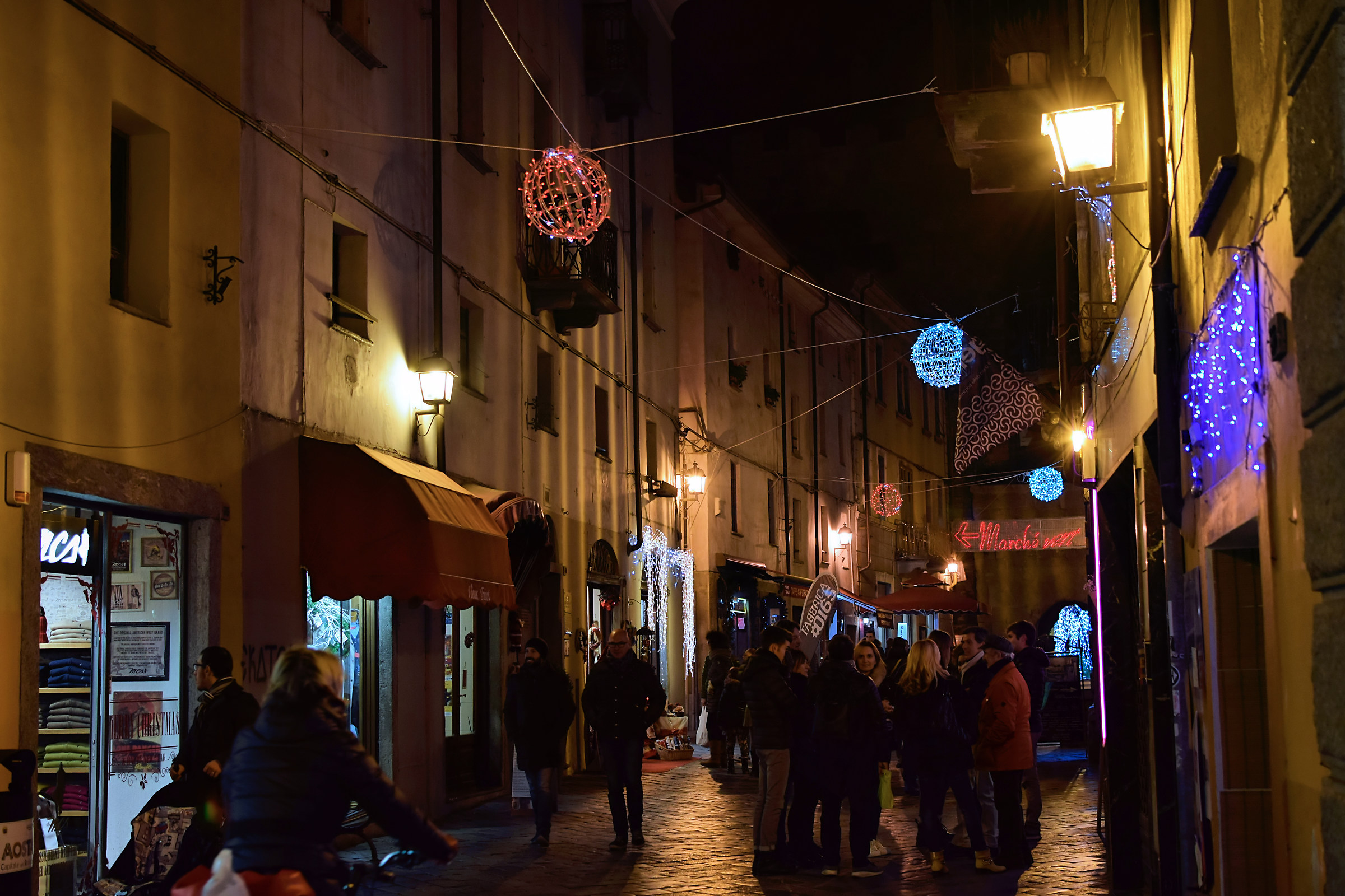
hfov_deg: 37.9
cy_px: 448
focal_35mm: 52
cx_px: 672
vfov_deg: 25.8
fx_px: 1961
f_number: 2.8
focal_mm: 35
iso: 400
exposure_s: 1/80
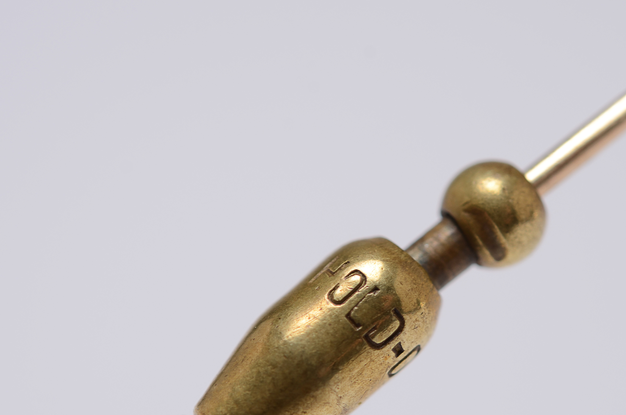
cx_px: 353
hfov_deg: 14.8
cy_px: 269
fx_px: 2412
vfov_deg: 9.8
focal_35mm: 139
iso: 100
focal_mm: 60
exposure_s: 1/80
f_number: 9
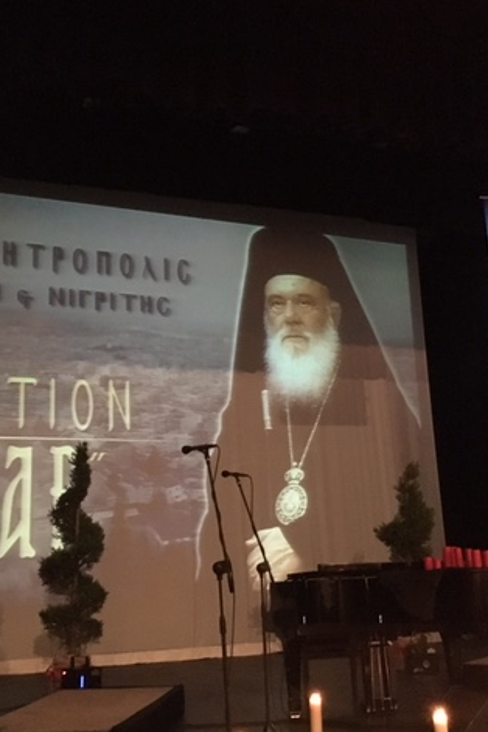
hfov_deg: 32.6
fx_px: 834
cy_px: 361
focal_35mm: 41
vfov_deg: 47.4
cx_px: 246
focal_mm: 4.15
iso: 1250
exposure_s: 1/17
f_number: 2.2
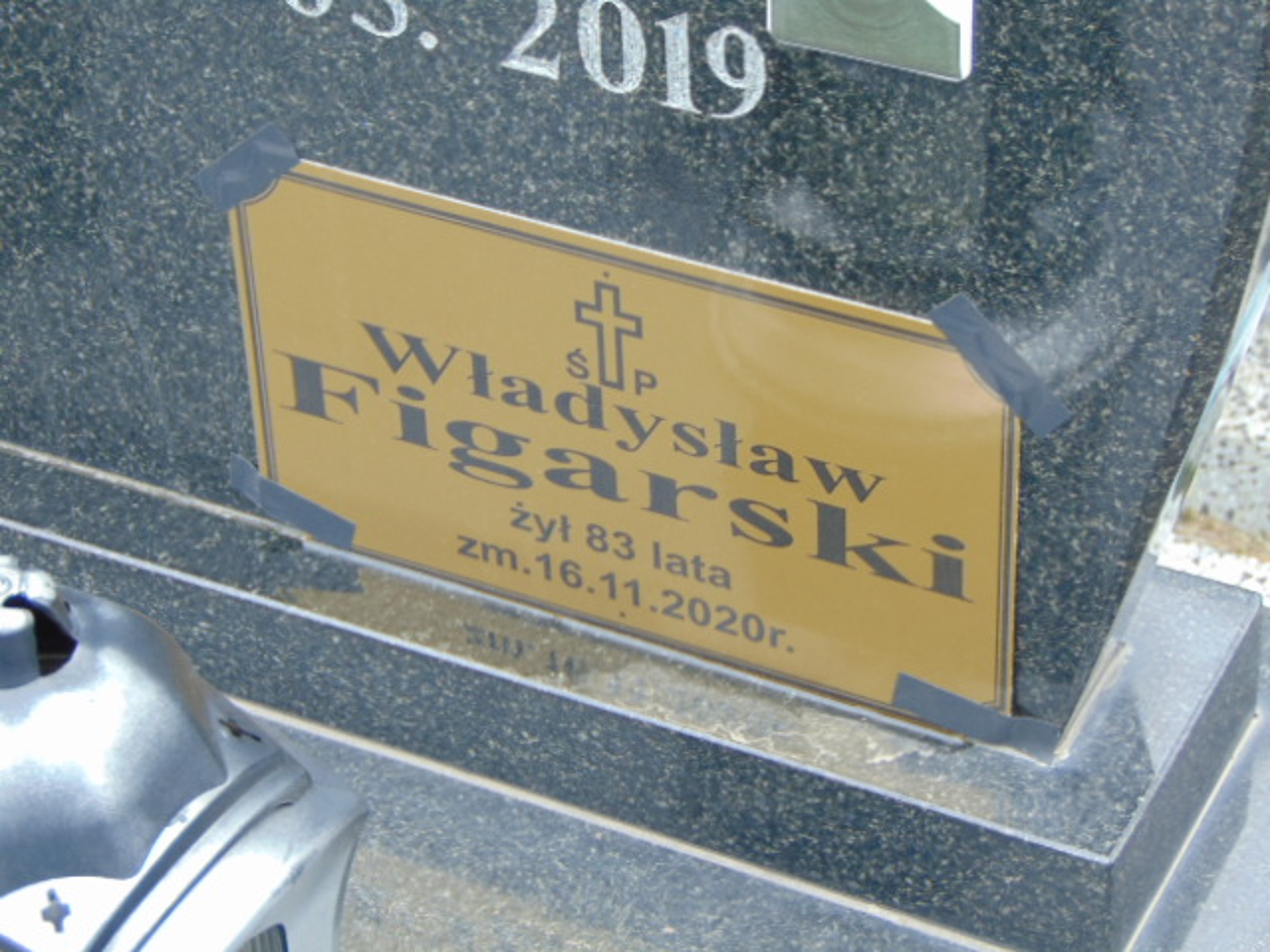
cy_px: 476
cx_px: 635
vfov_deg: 13.7
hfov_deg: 18.2
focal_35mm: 108
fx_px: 3962
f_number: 3.9
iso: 80
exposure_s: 1/40
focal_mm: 19.4
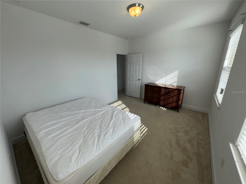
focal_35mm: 14
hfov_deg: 102.1
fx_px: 99
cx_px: 123
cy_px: 92
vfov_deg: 85.7
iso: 32
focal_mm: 2.22
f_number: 2.2
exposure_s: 1/357
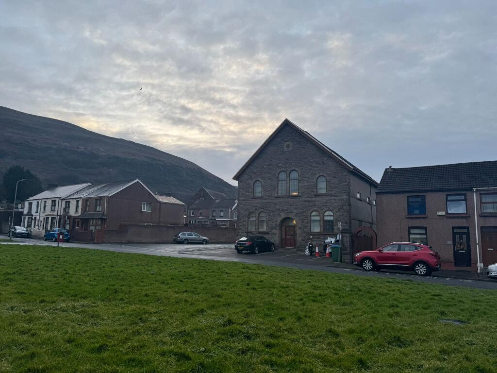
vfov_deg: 56.8
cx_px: 248
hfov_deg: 71.6
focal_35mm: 24
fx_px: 345
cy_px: 186
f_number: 1.78
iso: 80
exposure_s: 1/912
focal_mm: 6.76
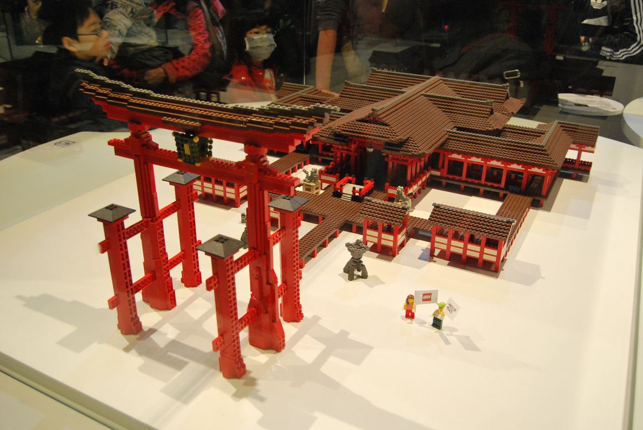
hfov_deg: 57.2
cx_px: 322
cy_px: 215
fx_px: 590
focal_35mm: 33
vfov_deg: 40.1
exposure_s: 1/15
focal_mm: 22
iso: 800
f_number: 4.5
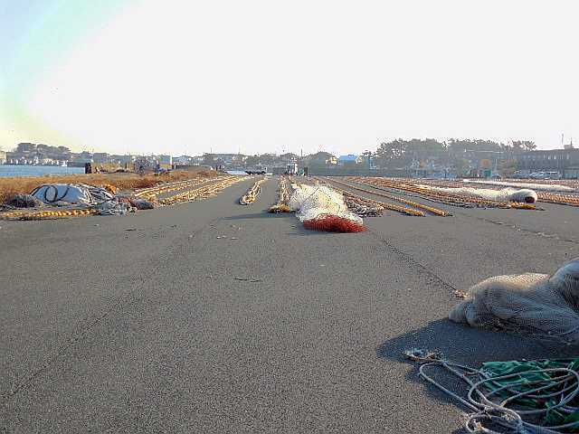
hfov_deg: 43.9
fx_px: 719
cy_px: 217
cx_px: 290
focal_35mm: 43
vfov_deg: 33.6
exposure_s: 1/320
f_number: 3.9
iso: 125
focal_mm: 7.8
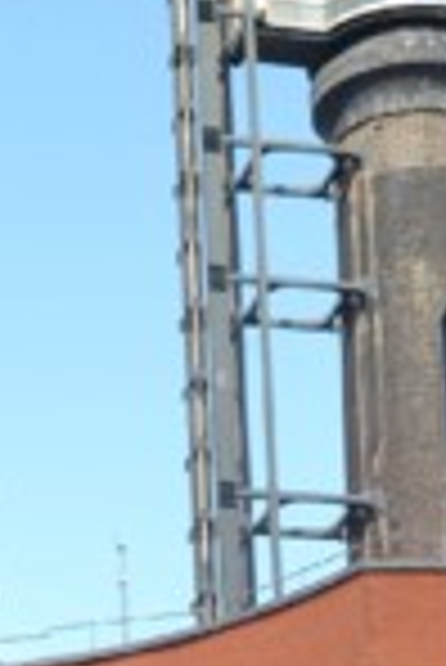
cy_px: 832
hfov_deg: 9.4
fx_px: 2707
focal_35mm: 146
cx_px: 207
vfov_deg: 13.6
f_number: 5.6
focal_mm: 20
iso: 100
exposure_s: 1/200
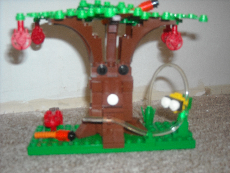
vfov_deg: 29.7
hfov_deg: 38.9
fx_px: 326
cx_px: 115
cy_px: 86
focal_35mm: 49
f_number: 3.2
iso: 200
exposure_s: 1/60
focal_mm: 7.92
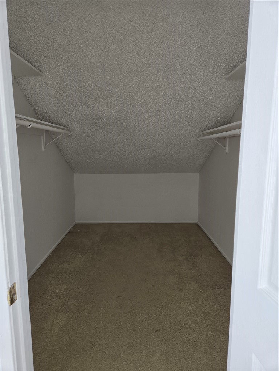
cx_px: 140
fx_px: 247
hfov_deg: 58.9
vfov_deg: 73.9
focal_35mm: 23
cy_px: 186
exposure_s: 1/180
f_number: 1.8
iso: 64
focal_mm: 5.4
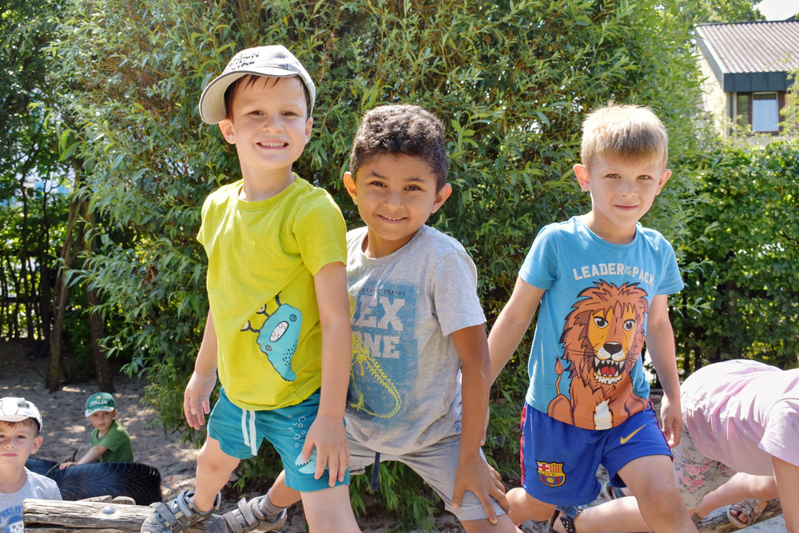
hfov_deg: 49.5
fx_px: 866
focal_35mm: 39
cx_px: 400
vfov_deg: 34.2
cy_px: 266
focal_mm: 26
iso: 200
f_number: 8
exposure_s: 1/250
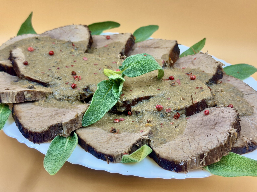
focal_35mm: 48
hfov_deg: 39.7
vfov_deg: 30.3
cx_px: 128
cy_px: 96
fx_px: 356
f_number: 1.78
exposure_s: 1/215
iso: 64
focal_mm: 6.76
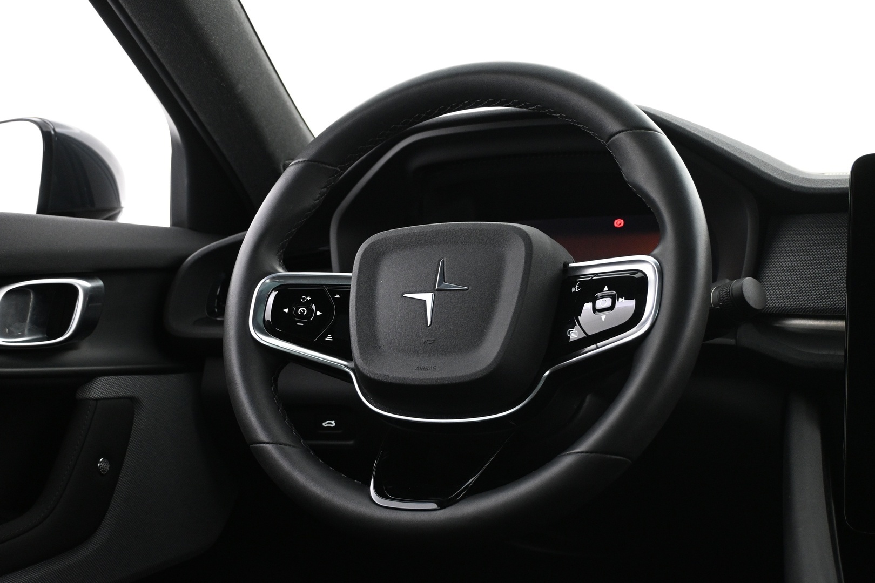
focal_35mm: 42
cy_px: 292
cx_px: 438
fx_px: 1021
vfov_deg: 31.9
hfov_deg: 46.4
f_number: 4.5
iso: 1600
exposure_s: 1/15
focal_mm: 28
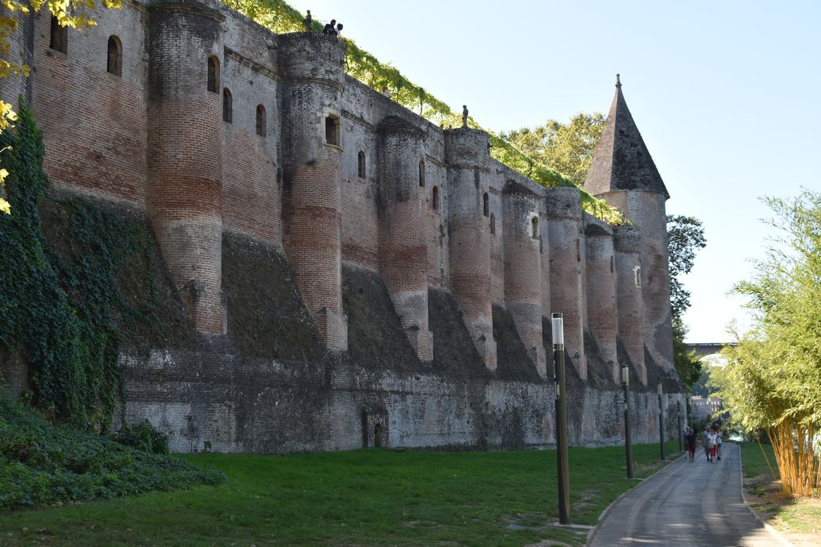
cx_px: 410
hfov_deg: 42.3
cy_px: 274
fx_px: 1060
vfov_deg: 28.9
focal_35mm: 46
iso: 320
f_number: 8
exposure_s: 1/250
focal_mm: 31
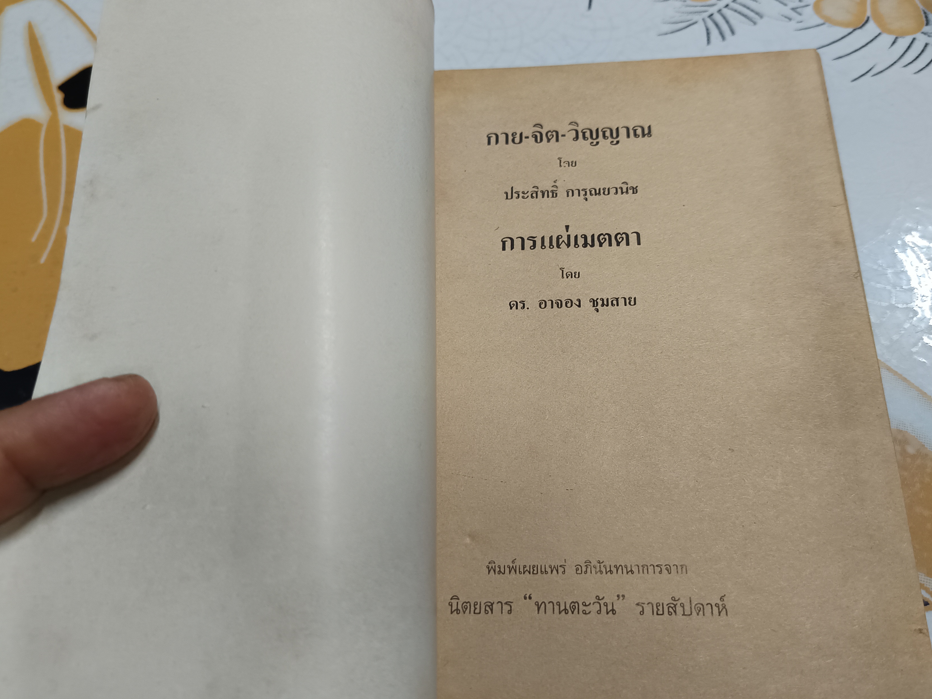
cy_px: 331
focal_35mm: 29
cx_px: 516
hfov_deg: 61.5
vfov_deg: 48.2
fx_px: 781
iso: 874
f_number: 1.7
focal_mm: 5.31
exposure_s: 1/33.3
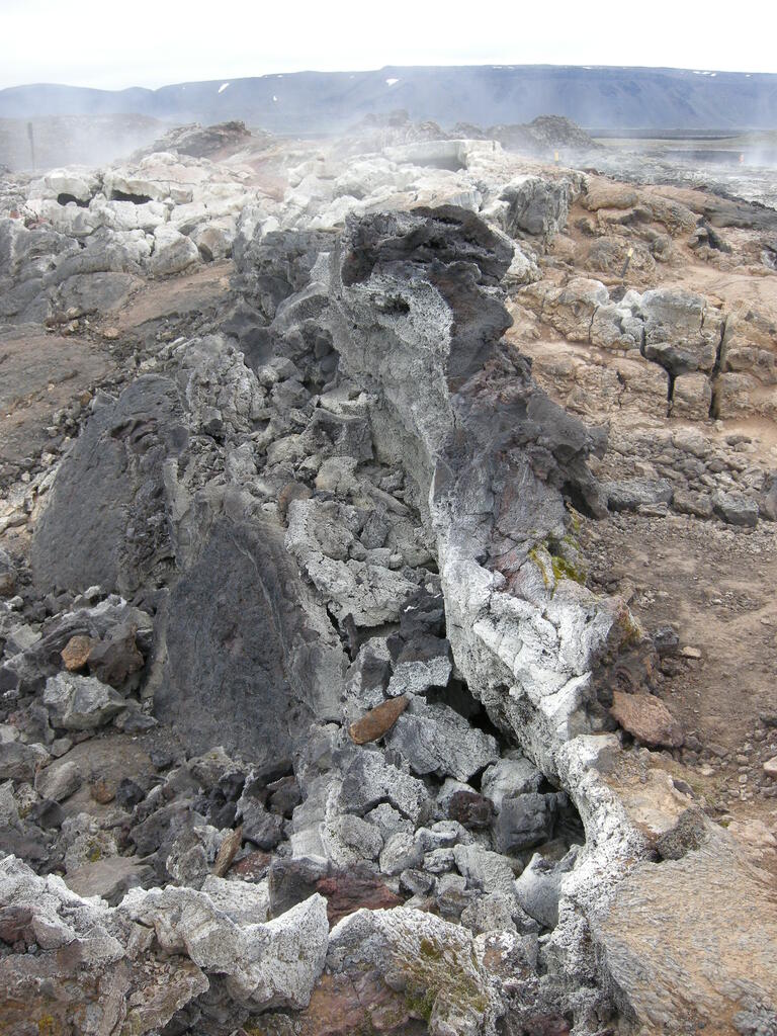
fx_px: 1047
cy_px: 518
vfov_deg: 52.6
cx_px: 388
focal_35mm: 35
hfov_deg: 40.7
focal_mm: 7.5
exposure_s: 1/109
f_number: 3.8
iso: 100
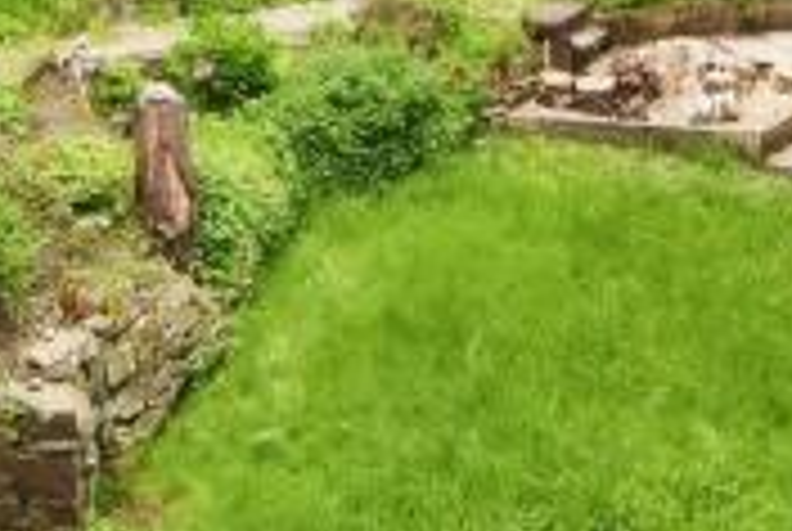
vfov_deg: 12.9
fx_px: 2049
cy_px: -520
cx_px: 522
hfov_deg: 21.8
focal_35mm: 93
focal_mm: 16
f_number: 7.1
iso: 500
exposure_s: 1/400
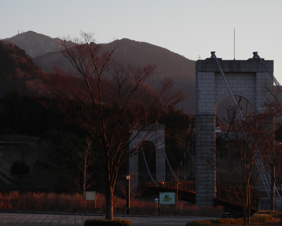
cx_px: 152
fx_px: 1018
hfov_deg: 15.8
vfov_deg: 12.6
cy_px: 114
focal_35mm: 122
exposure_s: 1/160
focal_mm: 20.9
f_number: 5.2
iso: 125
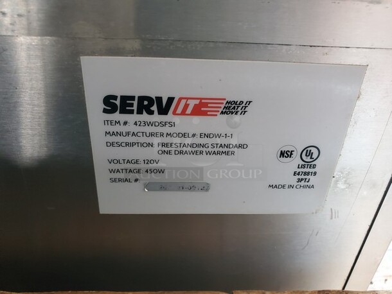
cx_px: 196
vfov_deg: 53.1
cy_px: 147
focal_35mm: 26
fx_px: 295
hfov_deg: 67.3
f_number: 2.4
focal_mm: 4.3
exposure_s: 1/40
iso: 500
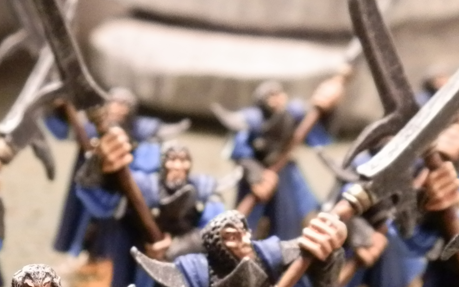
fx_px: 788
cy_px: 325
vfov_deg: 19.7
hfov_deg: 32.2
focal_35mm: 63
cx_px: 153
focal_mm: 5
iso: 400
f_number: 3.1
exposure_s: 1/30
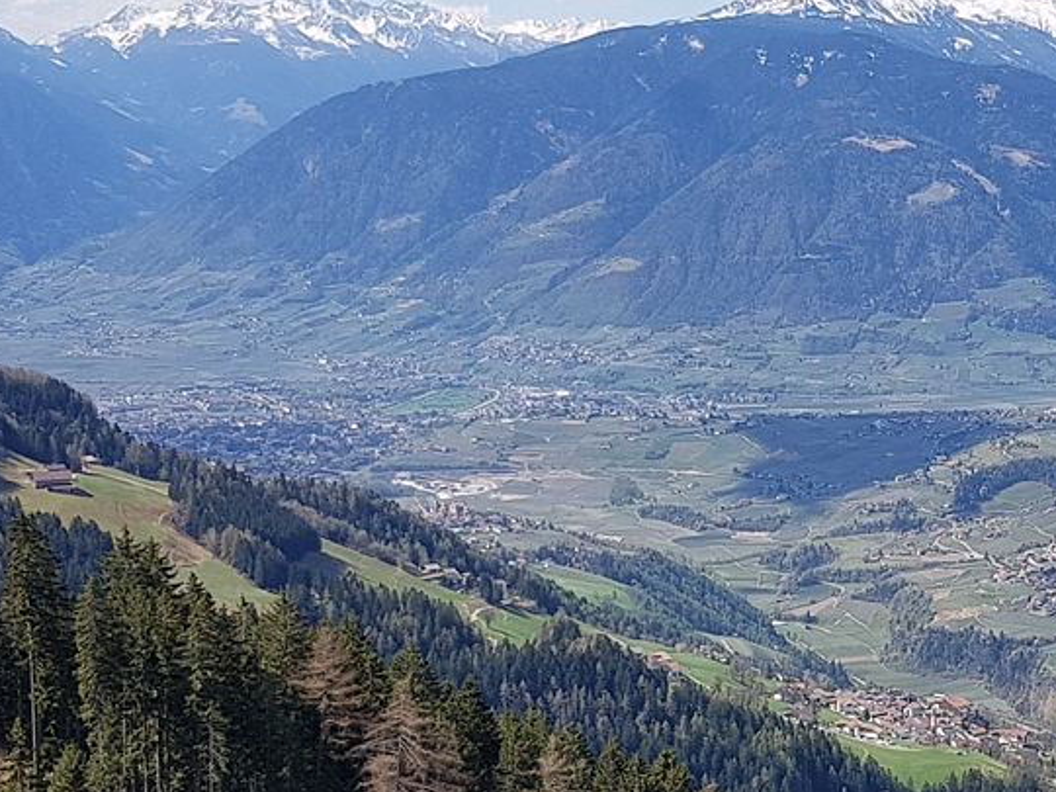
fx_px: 2349
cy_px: 436
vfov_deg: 19.1
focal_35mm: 77
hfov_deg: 24.2
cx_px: 1050
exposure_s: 1/2256
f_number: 1.7
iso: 50
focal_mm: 4.2
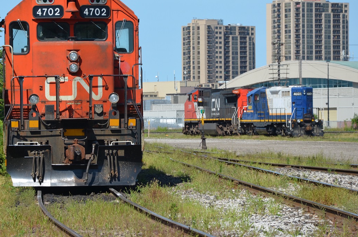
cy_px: 95
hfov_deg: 10.5
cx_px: 152
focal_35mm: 196
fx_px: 1941
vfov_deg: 7.0
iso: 100
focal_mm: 105
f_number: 9
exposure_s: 1/320
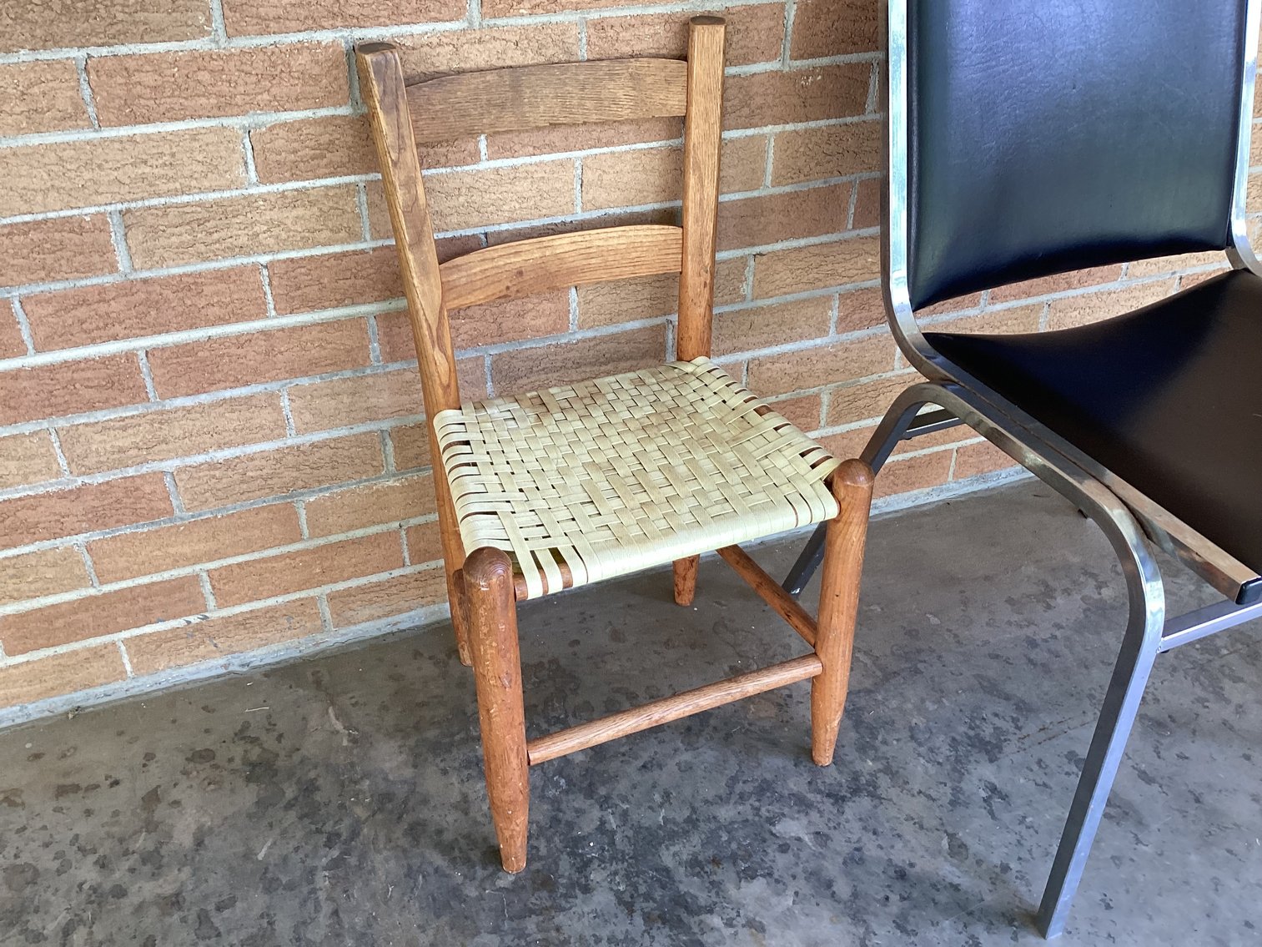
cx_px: 631
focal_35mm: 31
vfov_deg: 45.4
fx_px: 1130
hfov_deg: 58.3
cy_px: 474
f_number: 2.4
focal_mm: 3.3
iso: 64
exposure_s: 1/60
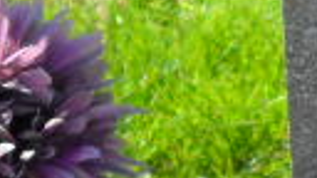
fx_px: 5422
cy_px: -178
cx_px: 688
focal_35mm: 645
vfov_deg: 1.9
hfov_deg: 3.3
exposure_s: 1/500
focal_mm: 13.2
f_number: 3.9
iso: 100
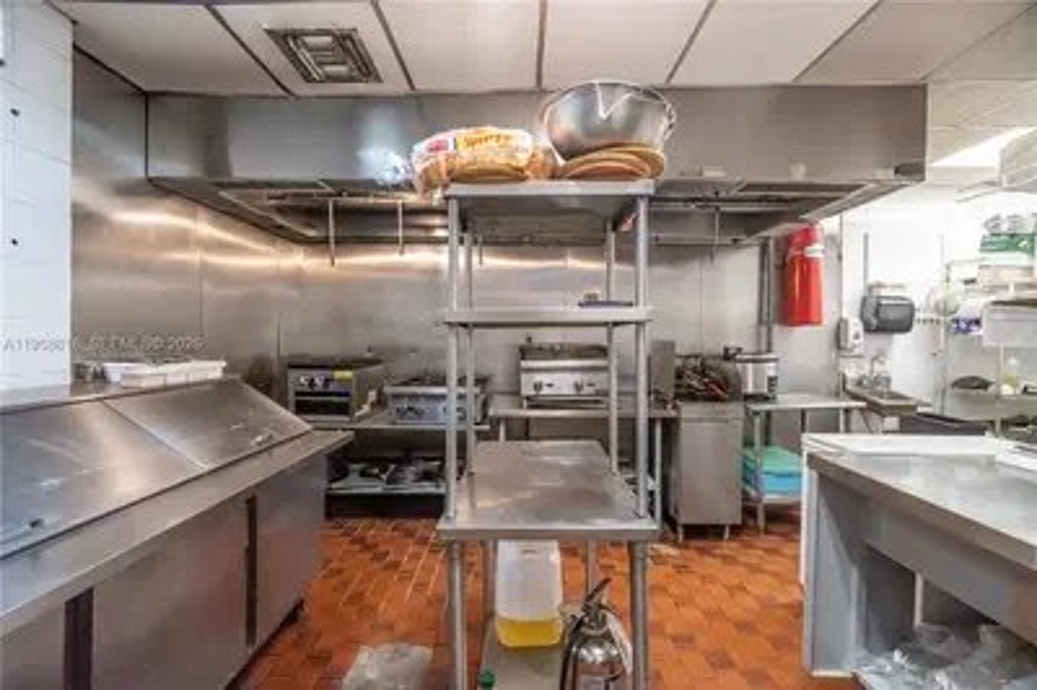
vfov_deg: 77.2
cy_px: 345
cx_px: 518
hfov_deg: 100.4
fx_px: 432
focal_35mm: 15
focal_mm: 10
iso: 6400
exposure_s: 1/125
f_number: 4
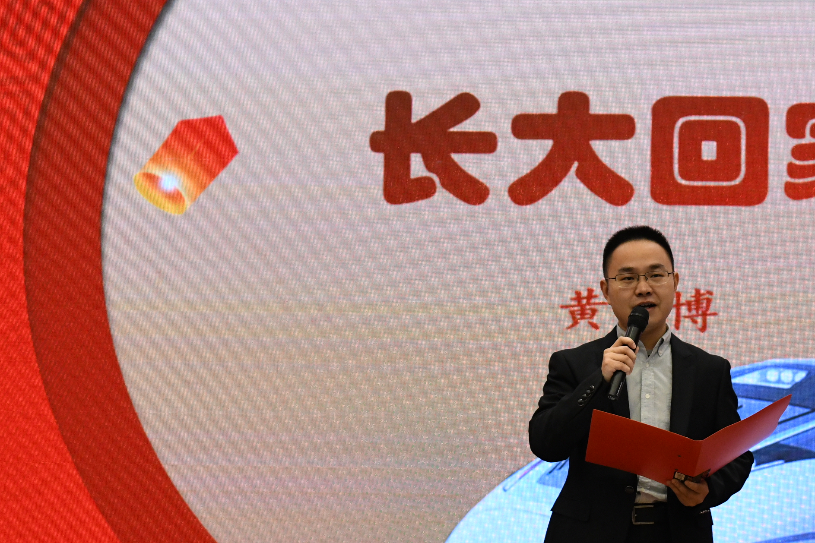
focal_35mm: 105
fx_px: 2377
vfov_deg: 13.0
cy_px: 316
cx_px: 637
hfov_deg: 19.3
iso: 2500
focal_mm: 48
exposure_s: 1/200
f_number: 3.5
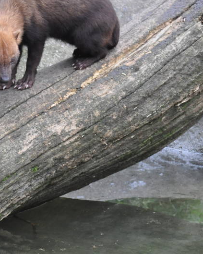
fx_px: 4477
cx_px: -168
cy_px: 148
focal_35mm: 596
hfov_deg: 2.6
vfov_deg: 3.2
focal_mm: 140
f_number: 4.8
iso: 800
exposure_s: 1/160
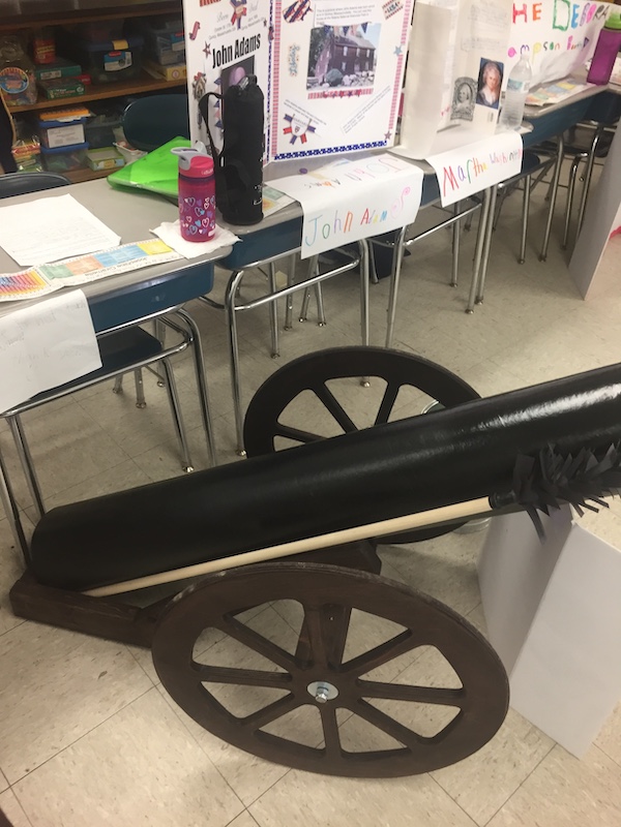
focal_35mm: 29
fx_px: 694
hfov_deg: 48.2
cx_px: 310
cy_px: 414
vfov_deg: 61.7
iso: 80
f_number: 2.2
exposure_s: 1/30
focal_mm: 4.15
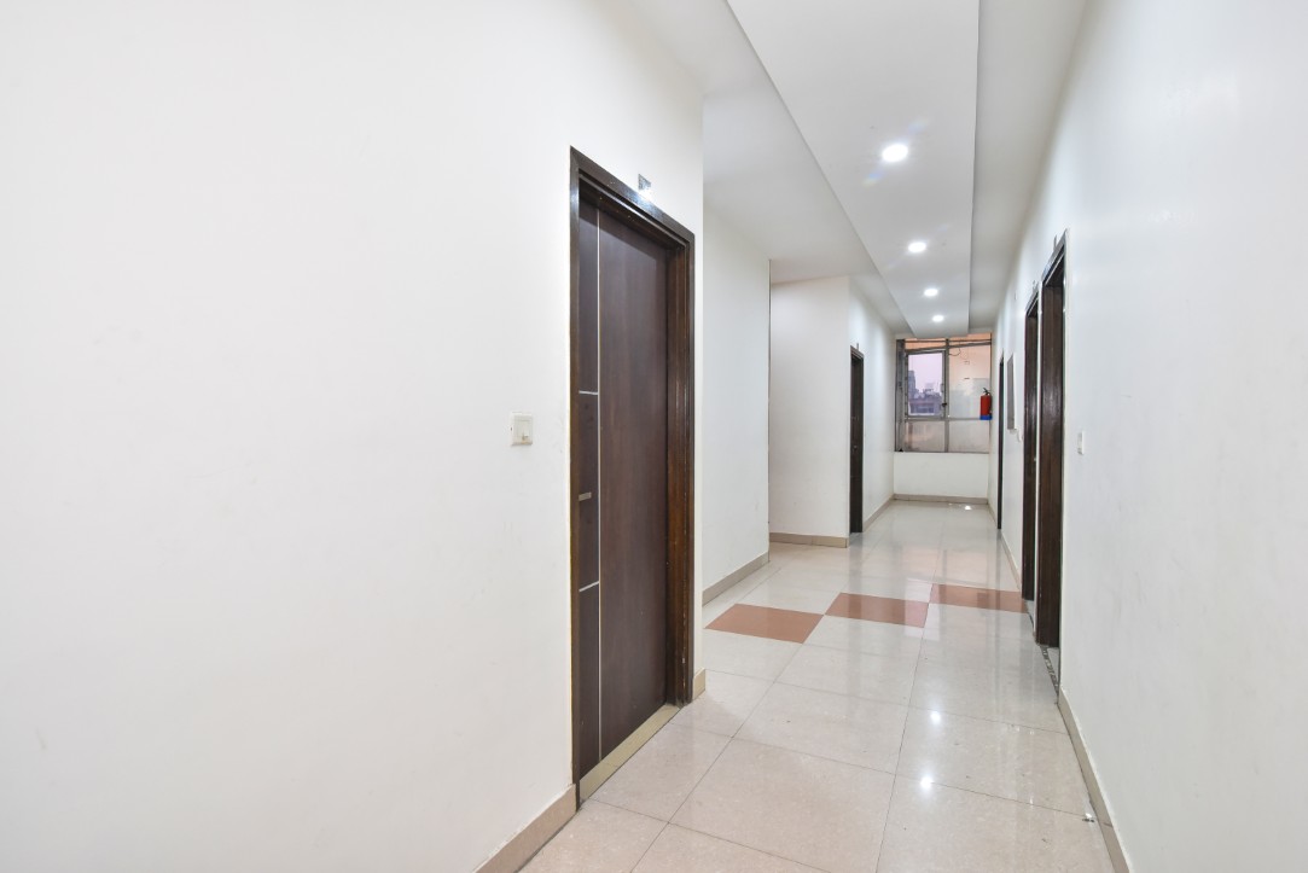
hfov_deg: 93.3
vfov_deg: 70.5
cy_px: 436
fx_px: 618
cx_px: 654
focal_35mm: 17
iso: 2000
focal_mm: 17
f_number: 7.1
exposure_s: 1/50
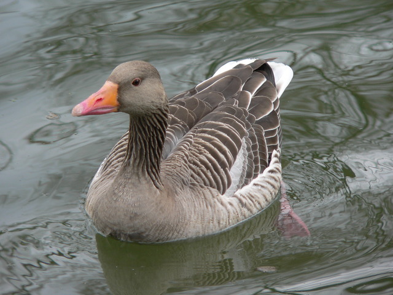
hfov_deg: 4.6
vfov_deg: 3.4
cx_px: 196
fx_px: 4905
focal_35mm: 432
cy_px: 148
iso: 80
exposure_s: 1/160
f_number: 4
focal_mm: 72
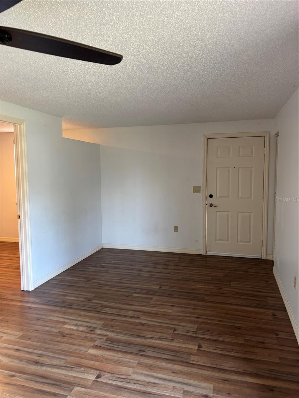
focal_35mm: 26
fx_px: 299
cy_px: 199
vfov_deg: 67.3
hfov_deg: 53.1
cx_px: 150
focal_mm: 5.96
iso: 125
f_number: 1.6
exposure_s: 1/72
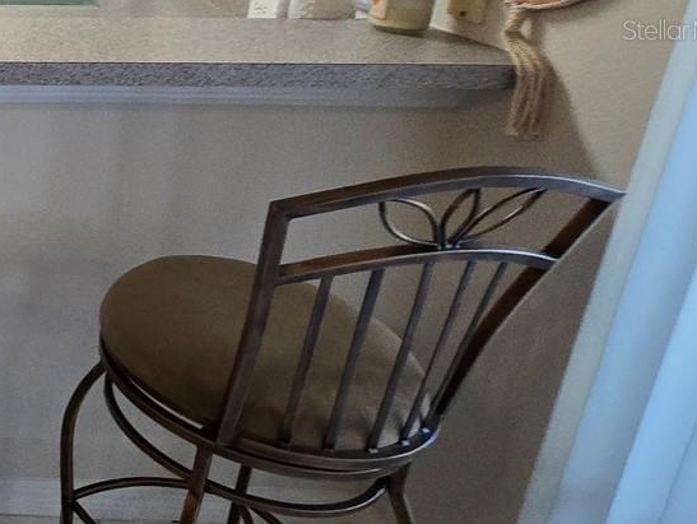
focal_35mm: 38
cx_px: -277
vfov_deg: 35.0
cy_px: 29
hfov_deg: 32.0
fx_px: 766
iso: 200
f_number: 2.2
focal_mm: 2.2
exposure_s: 1/60
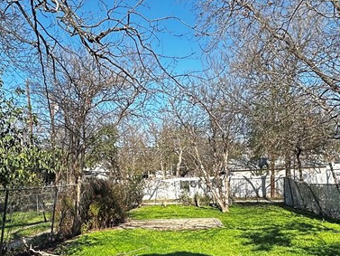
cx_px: 170
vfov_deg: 35.7
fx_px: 373
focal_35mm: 38
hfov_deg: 49.0
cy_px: 226
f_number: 2.2
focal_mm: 2.22
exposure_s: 1/673
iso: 40
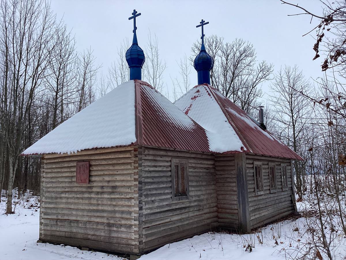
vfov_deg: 45.4
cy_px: 130
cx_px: 173
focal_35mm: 31
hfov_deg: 58.4
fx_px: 310
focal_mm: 3.3
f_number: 2.4
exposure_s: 1/335
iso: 25
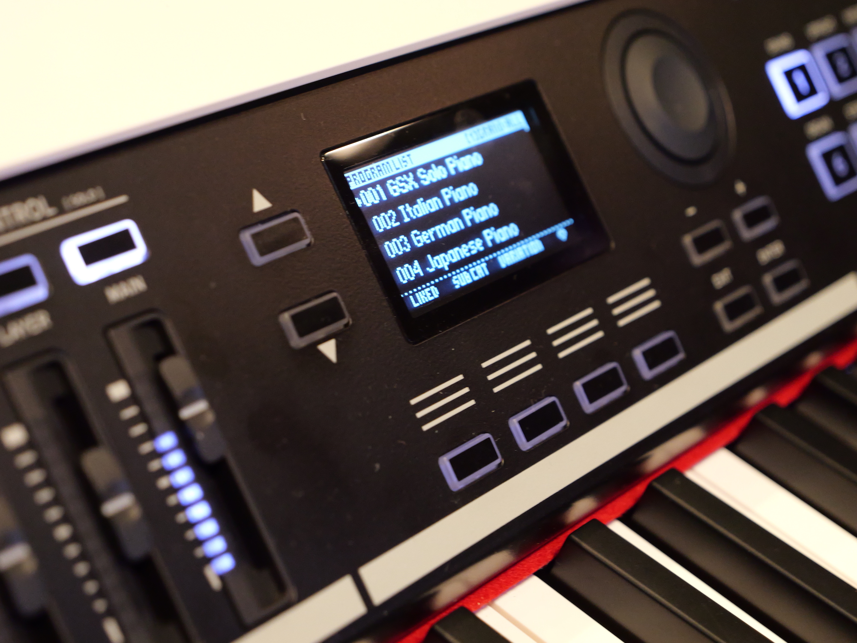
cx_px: 428
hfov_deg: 24.4
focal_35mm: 80
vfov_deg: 18.4
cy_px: 322
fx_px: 1981
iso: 3200
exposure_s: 1/50
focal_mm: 40
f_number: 3.9
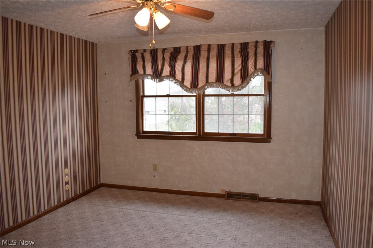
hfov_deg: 67.4
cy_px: 124
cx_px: 186
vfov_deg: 47.9
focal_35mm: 27
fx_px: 280
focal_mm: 18
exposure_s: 1/100
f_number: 5
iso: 800
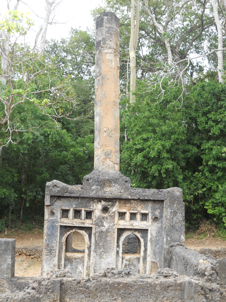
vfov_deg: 41.2
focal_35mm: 46
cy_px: 151
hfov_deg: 31.5
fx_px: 400
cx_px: 113
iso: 80
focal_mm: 8.2
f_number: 4.3
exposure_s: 1/80
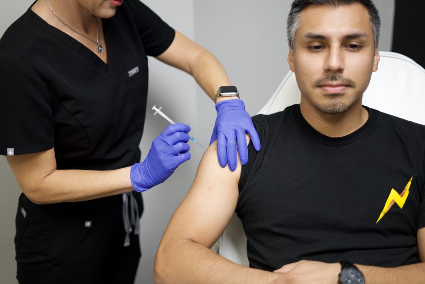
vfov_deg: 27.0
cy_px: 142
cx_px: 212
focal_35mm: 50
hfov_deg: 39.6
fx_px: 591
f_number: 1.8
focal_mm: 50
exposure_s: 1/60
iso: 200
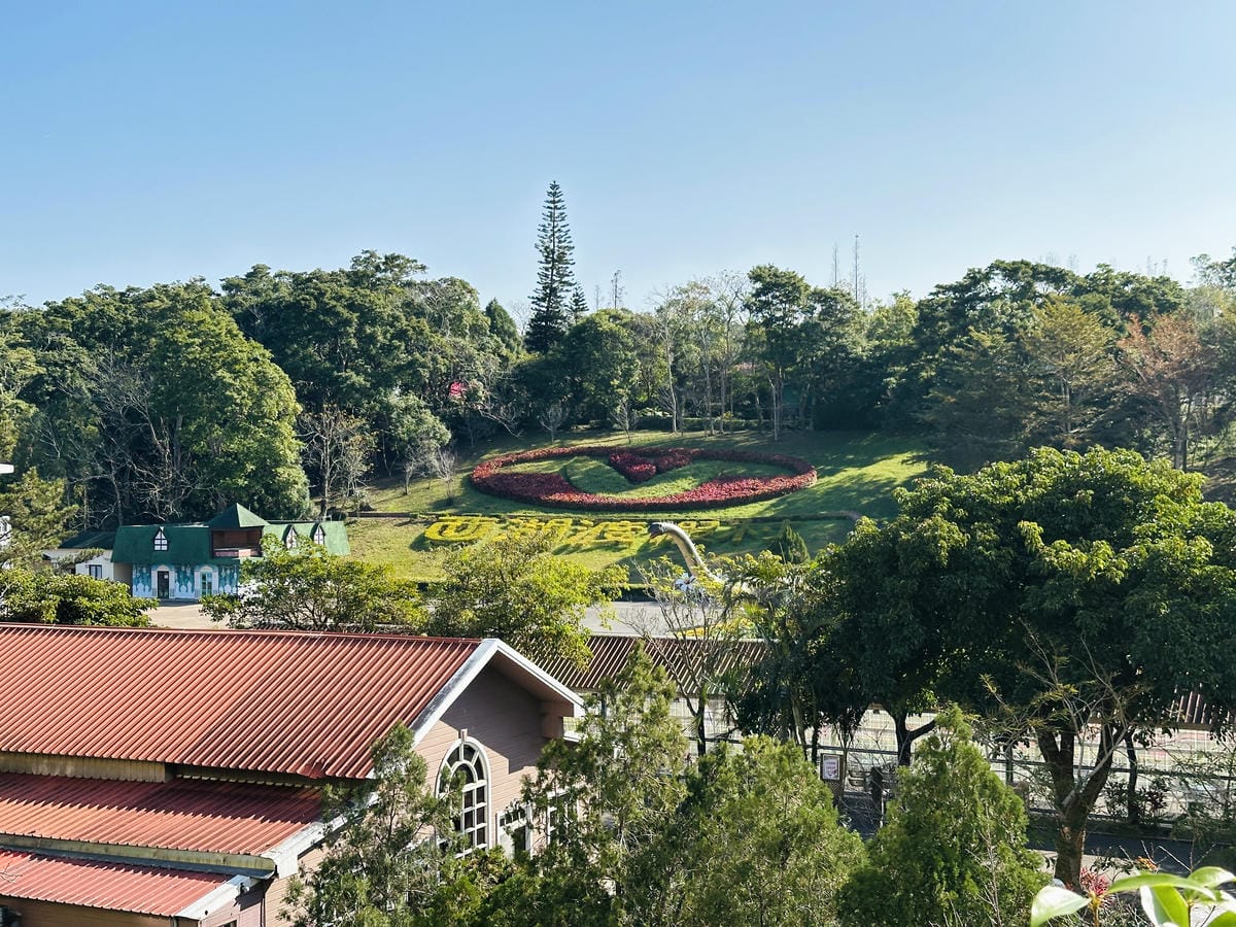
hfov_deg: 39.7
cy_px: 464
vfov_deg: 30.3
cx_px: 618
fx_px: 1714
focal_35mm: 48
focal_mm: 6.86
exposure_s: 1/3472
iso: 64
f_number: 1.78
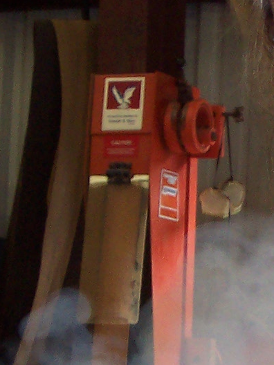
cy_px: 368
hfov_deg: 8.2
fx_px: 1868
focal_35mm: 177
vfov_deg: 11.1
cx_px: 392
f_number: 3
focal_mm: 7
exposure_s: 1/60
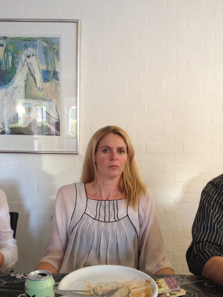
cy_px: 166
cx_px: 107
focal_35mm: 40
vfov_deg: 46.7
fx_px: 344
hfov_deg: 36.0
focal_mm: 4.28
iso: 320
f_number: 2.4
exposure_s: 1/20
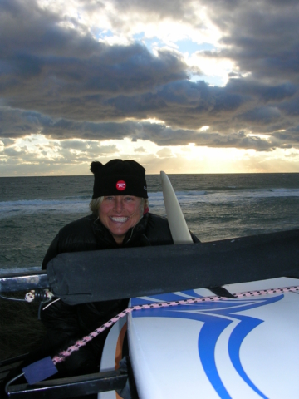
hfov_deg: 37.7
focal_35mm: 38
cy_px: 200
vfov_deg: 49.0
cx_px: 150
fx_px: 438
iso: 50
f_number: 2.8
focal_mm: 5.8
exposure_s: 1/502
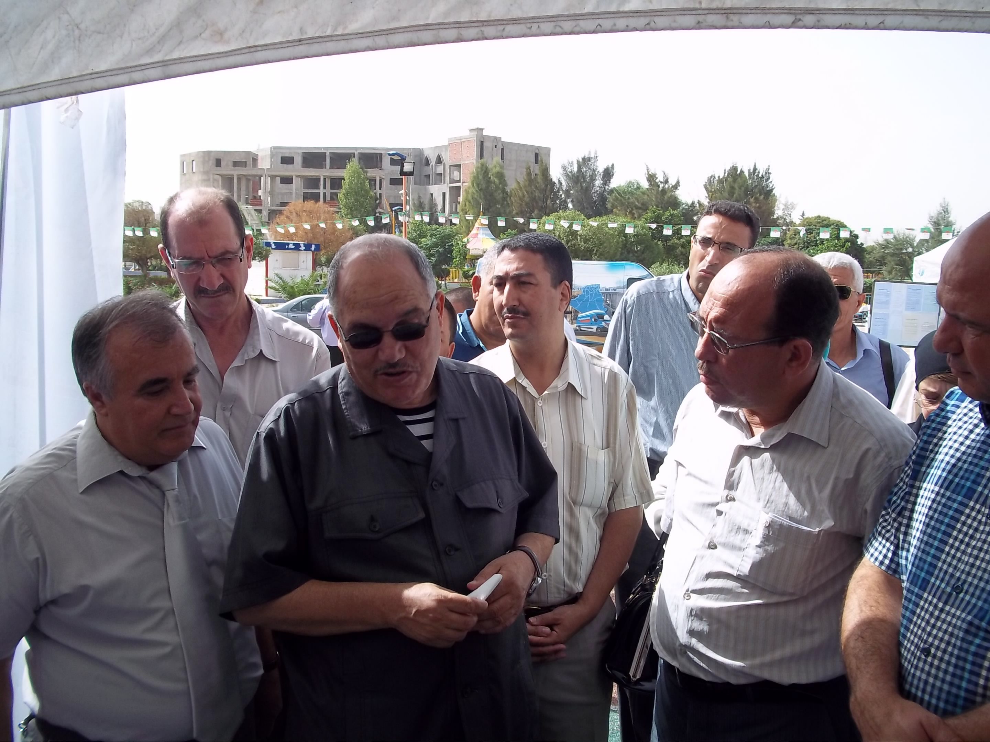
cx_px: 495
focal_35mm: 36
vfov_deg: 39.7
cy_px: 371
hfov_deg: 51.4
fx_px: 1030
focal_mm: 6.5
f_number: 8
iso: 80
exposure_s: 1/100
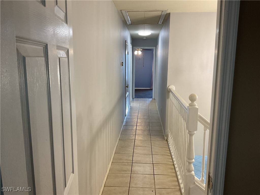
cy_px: 98
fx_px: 218
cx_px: 130
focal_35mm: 29
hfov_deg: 61.7
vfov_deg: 48.2
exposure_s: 1/60
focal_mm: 3
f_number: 1.8
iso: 80
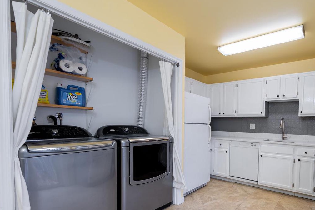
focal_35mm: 20
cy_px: 132
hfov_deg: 80.2
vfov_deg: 61.1
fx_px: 175
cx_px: 218
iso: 800
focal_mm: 14
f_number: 2.8
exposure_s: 1/250
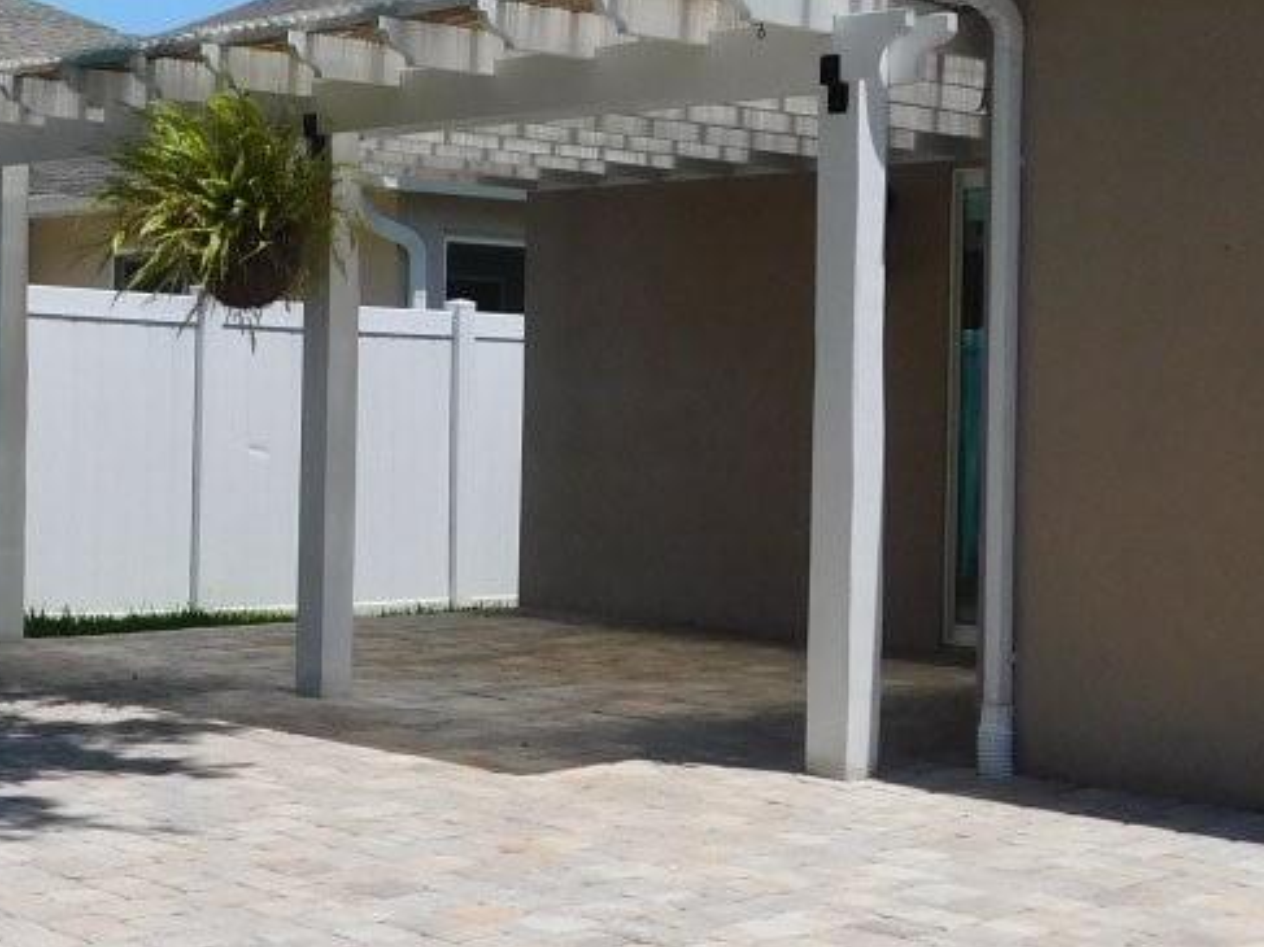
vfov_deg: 21.6
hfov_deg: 28.0
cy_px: 400
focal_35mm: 68
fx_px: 2482
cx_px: 249
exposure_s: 1/640
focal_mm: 4
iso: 125
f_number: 6
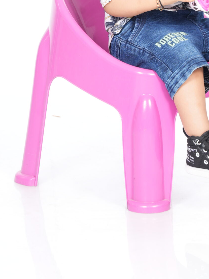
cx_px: 177
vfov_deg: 9.4
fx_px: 1683
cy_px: 1
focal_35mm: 209
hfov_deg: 7.1
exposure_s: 1/80
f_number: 8
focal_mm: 94
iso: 100
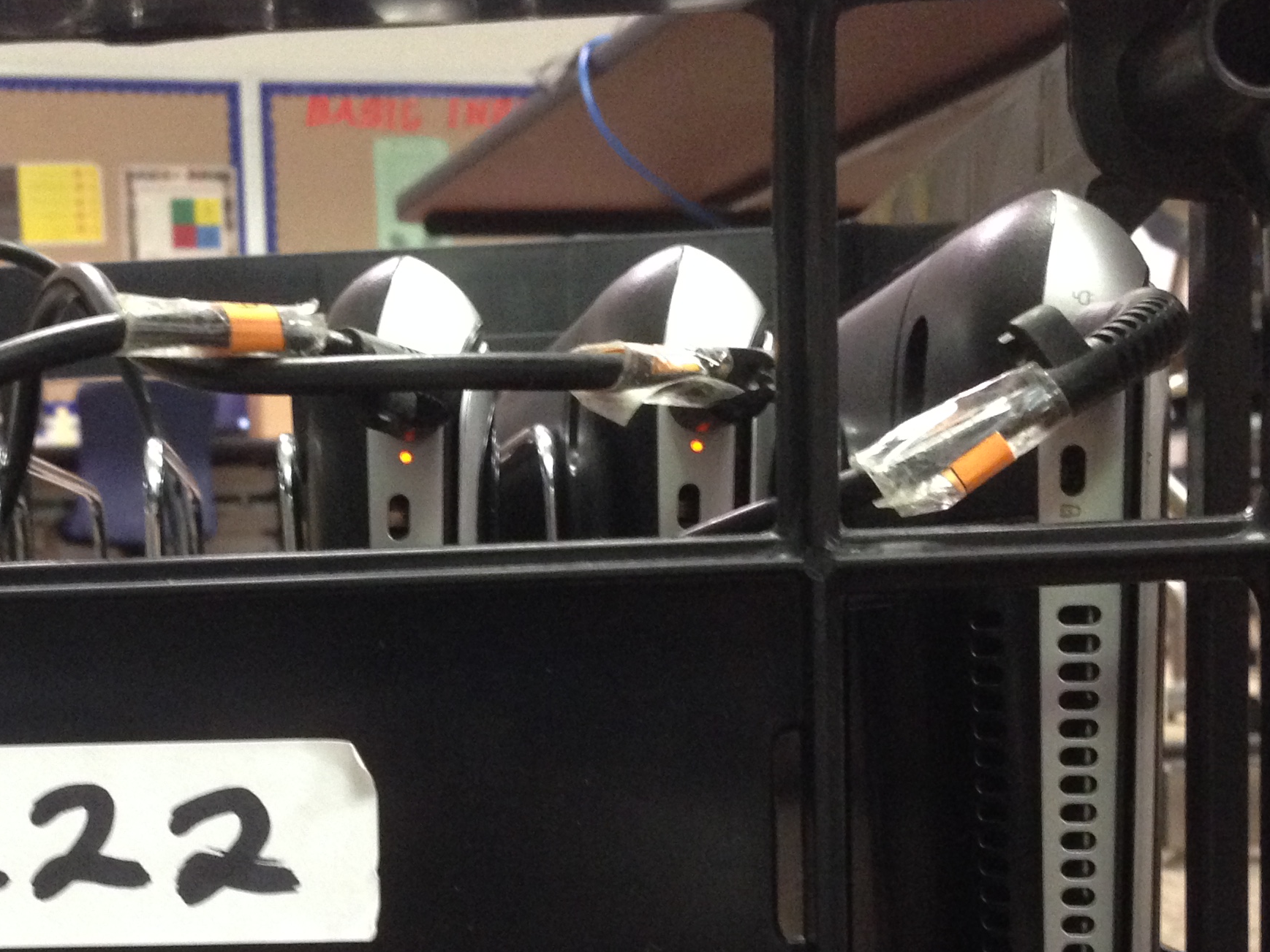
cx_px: 355
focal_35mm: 62
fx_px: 2275
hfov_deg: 30.8
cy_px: 775
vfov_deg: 23.3
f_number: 2.4
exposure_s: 1/20
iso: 320
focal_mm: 4.12
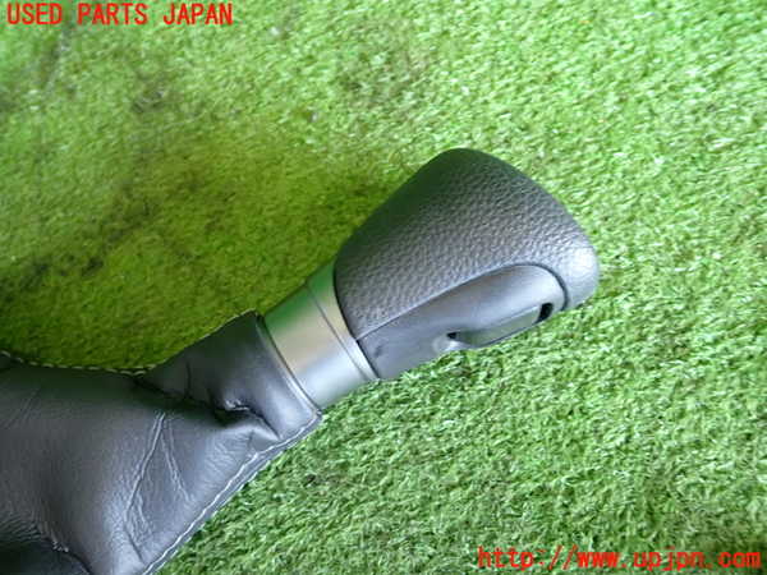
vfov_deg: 49.7
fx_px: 620
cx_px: 384
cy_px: 288
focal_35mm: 28
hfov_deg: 63.4
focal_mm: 5.05
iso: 250
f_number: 2.2
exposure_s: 1/30
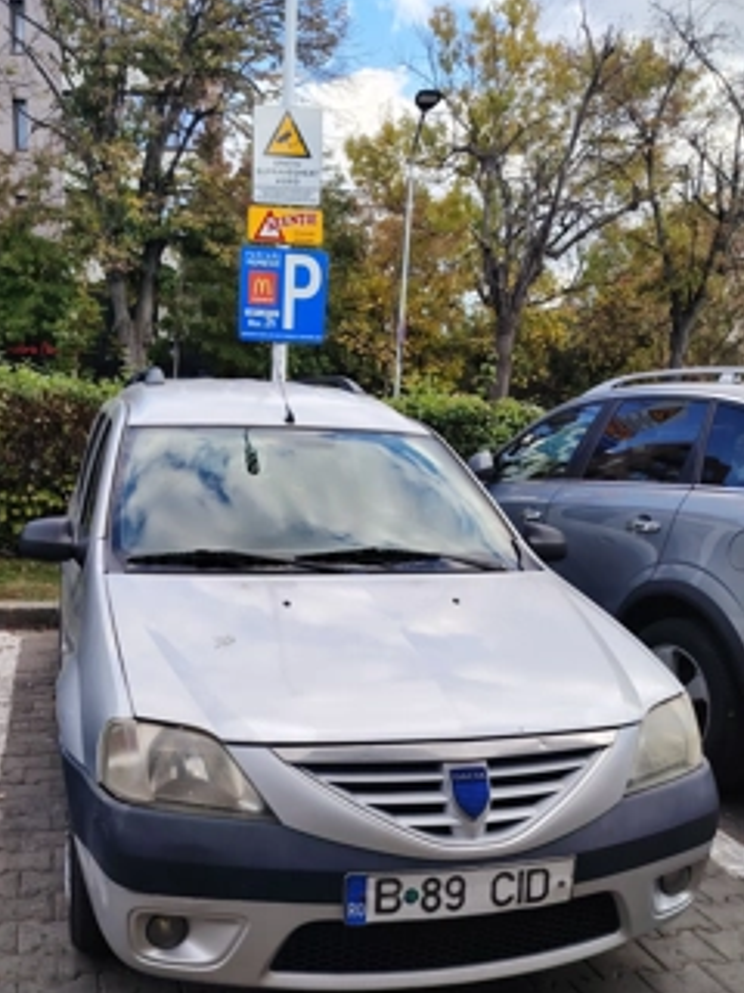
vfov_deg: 59.3
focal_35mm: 30
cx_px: 285
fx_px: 860
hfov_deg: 46.4
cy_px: 608
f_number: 1.75
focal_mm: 5.25
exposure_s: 1/271
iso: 100
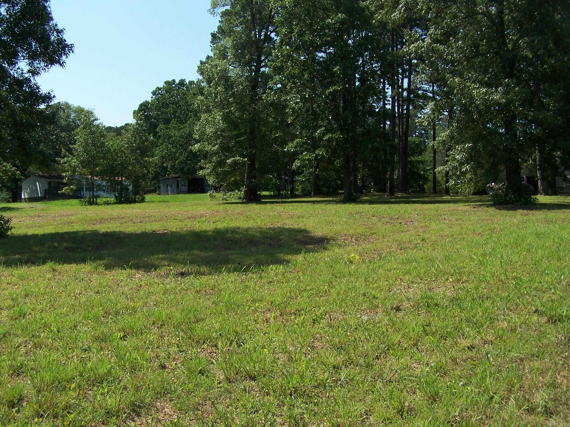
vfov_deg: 37.7
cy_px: 214
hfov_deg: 49.0
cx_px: 285
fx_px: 626
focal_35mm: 38
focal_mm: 6.3
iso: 80
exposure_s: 1/640
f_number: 4
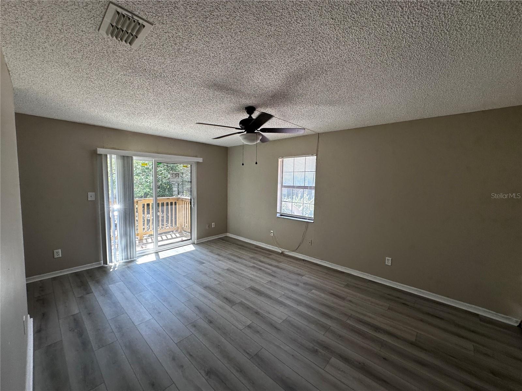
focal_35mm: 14
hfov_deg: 102.1
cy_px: 196
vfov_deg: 85.7
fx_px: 211
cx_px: 261
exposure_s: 1/99
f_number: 2.2
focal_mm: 2.22
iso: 64
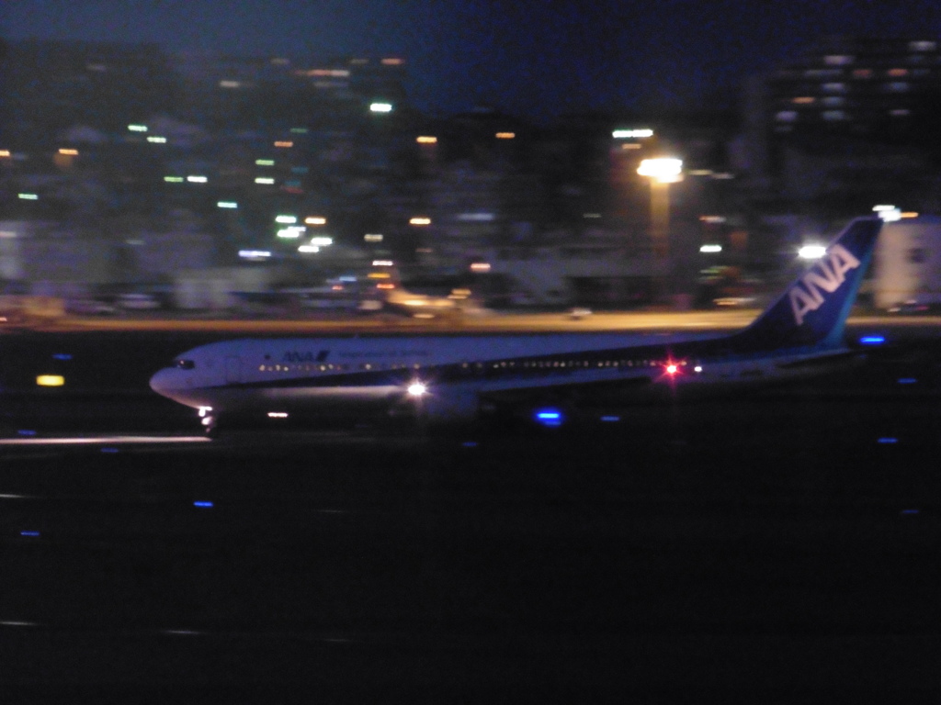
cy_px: 352
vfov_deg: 6.0
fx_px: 6769
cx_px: 470
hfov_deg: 8.0
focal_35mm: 249
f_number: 5.7
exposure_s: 1/8
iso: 1600
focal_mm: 44.4
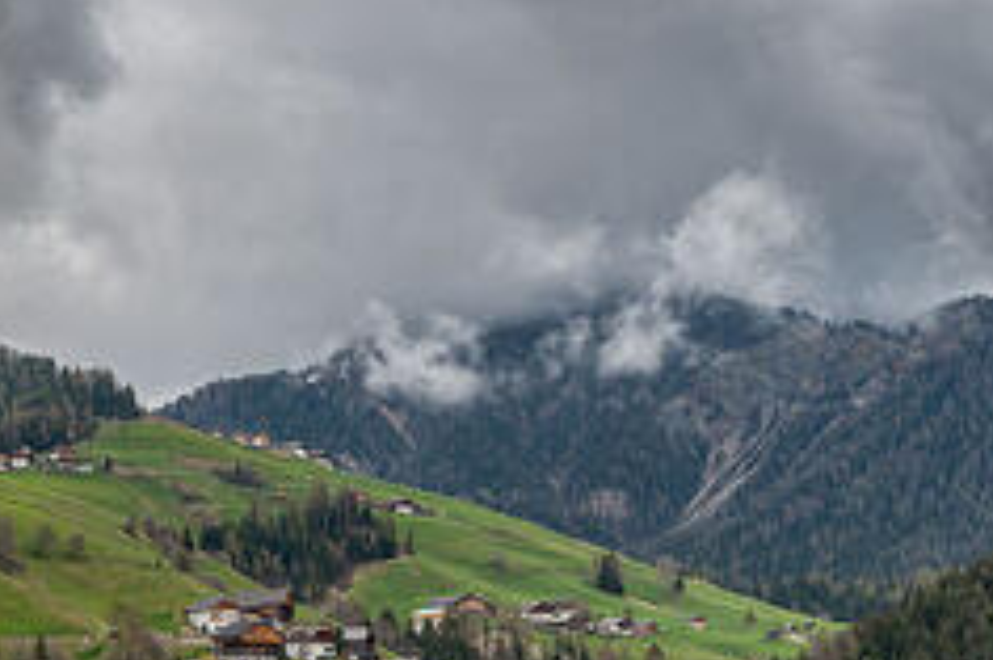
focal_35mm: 89
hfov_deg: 22.1
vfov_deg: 15.3
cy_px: 483
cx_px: 34
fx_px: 2453
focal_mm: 35
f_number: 8
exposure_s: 1/200
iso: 100
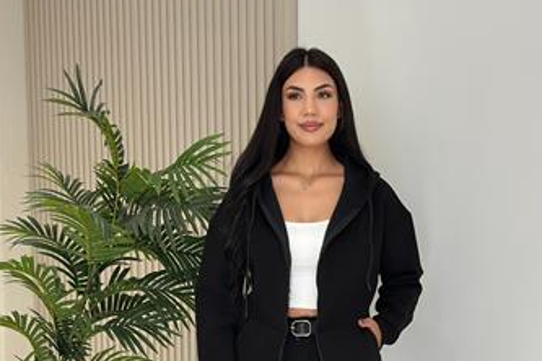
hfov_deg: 25.3
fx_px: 1204
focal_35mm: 80
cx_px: 311
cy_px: 365
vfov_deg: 16.7
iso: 80
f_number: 1.78
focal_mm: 6.86
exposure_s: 1/368
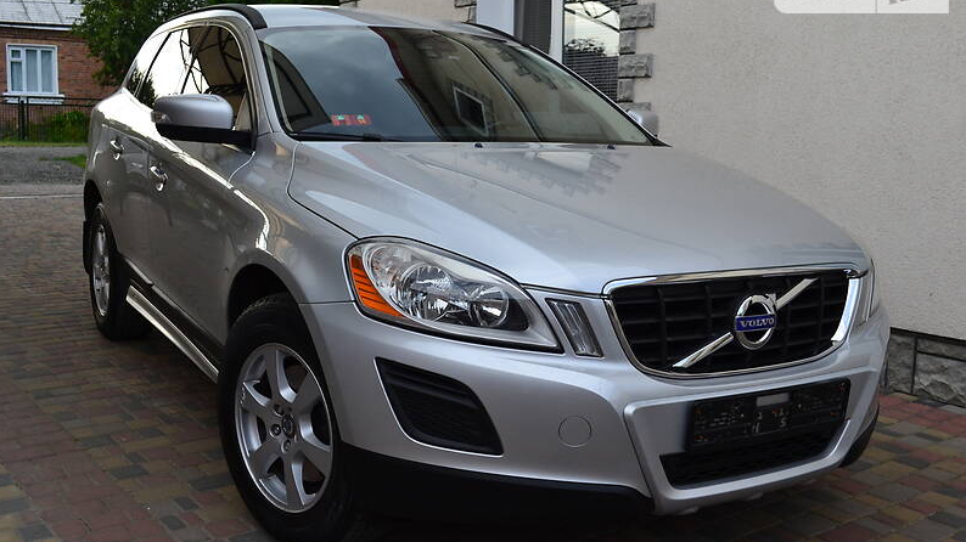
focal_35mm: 38
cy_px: 270
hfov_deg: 52.8
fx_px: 973
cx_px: 481
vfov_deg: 31.2
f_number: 7.1
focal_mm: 24
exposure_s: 1/200
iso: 200
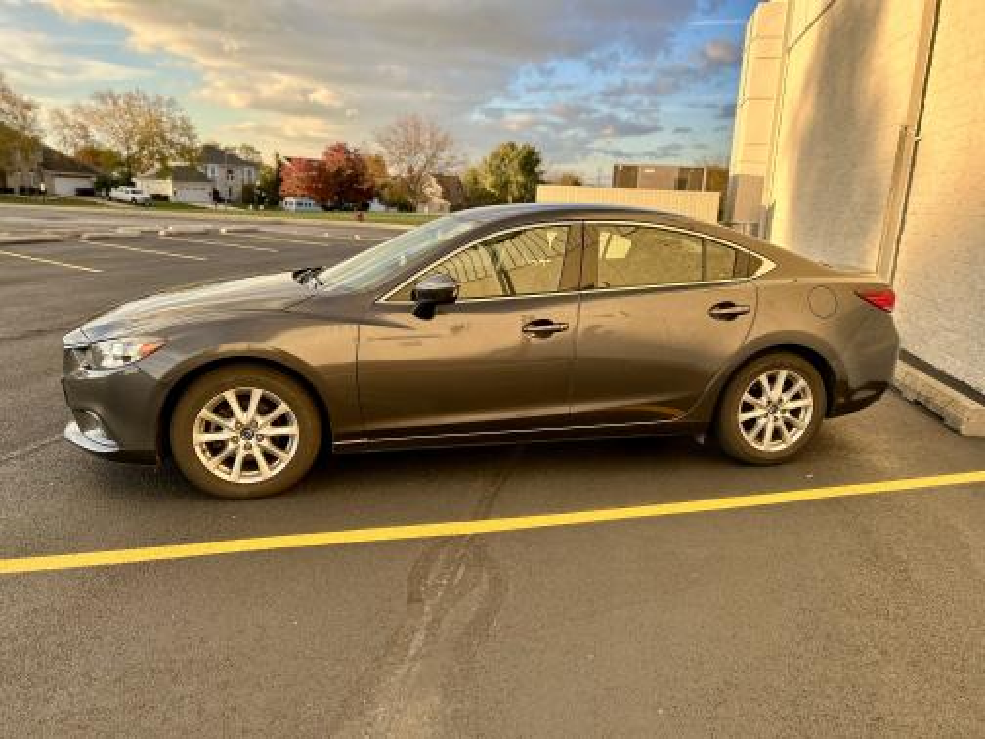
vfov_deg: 53.1
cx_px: 492
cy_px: 370
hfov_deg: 67.3
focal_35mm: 26
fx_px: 740
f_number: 1.5
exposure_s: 1/486
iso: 50
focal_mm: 5.7
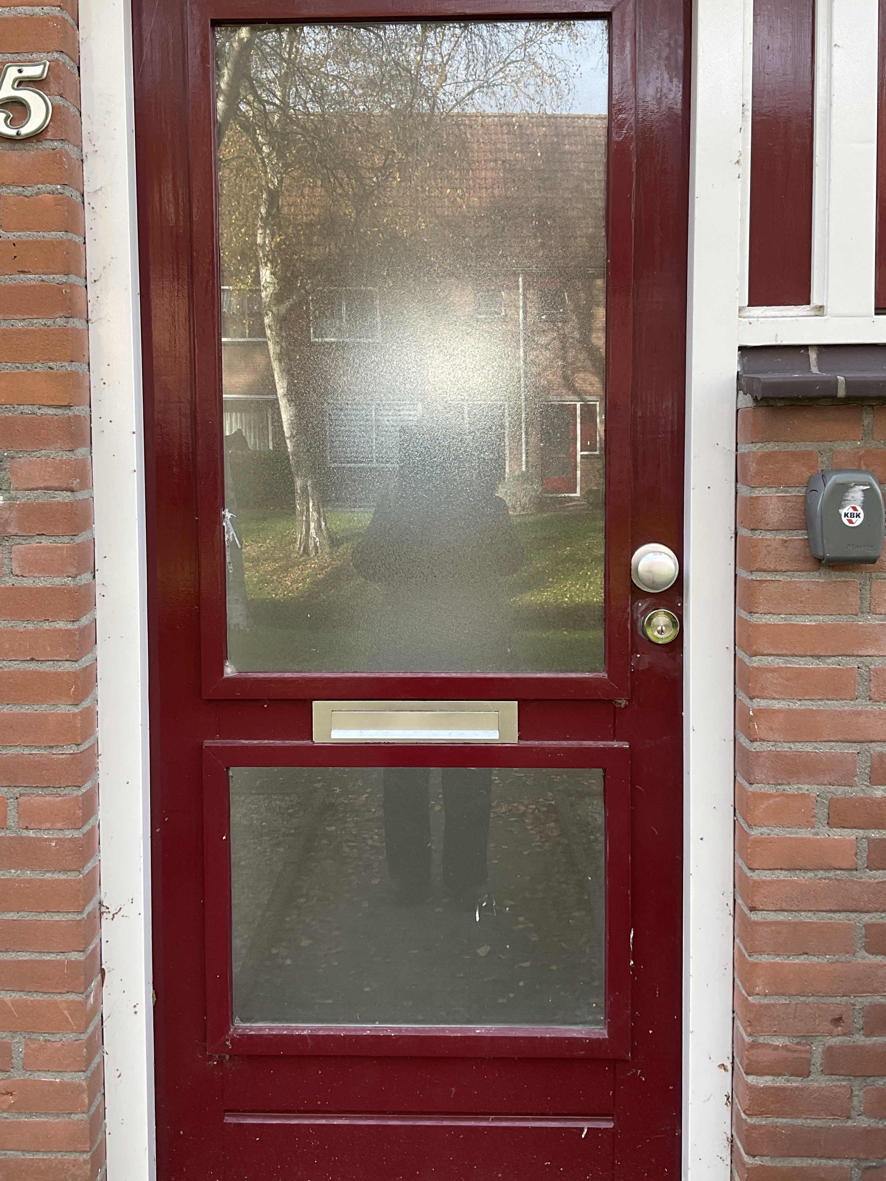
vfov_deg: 51.2
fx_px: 1229
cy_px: 516
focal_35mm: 36
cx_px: 412
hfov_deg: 39.6
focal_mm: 3
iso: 25
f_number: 1.8
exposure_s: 1/120
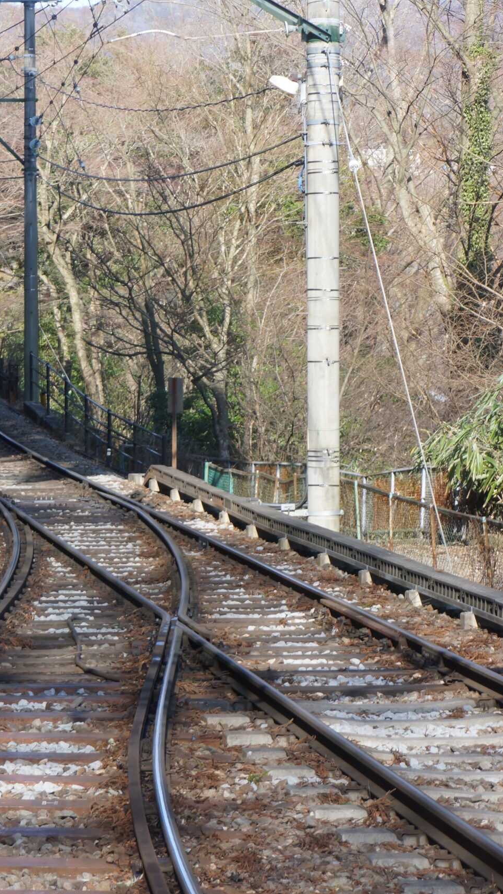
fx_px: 3059
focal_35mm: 129
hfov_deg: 9.4
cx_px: 49
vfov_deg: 16.6
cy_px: 447
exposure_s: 1/100
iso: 250
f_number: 5.6
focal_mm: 55
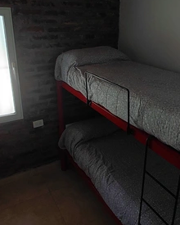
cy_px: 100
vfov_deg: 67.9
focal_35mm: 25
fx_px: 166
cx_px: 92
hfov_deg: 56.8
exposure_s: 1/50
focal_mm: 1.64
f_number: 2.2
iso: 80
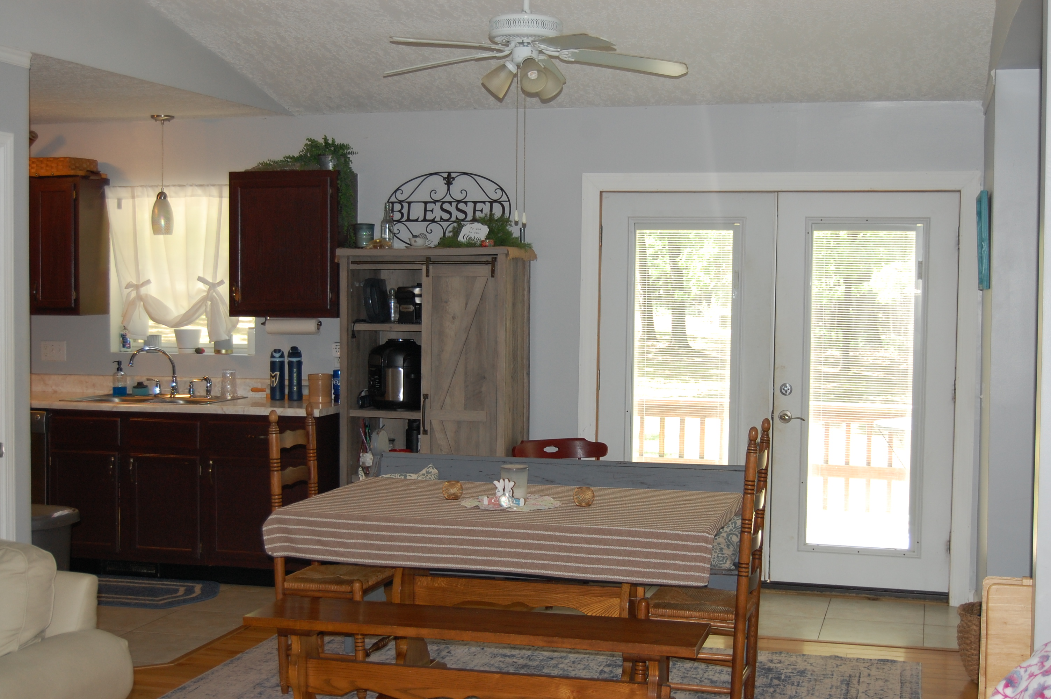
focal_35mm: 48
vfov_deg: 28.0
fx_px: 1400
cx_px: 526
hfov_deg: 41.1
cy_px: 350
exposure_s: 1/60
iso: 400
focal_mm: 32
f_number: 4.5
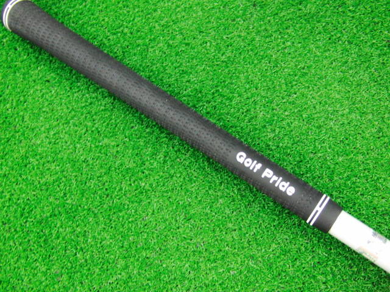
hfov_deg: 50.1
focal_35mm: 37
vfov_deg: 38.7
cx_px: 195
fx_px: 417
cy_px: 146
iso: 400
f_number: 3.6
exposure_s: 1/20
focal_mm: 6.42
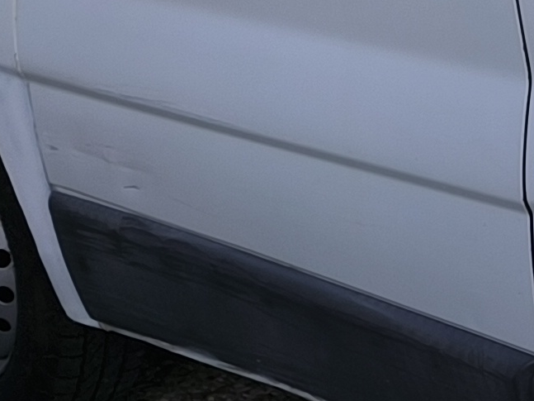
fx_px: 2236
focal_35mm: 145
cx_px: 1267
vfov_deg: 10.2
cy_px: 94
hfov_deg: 11.4
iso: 50
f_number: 1.65
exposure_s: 1/771
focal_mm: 6.14
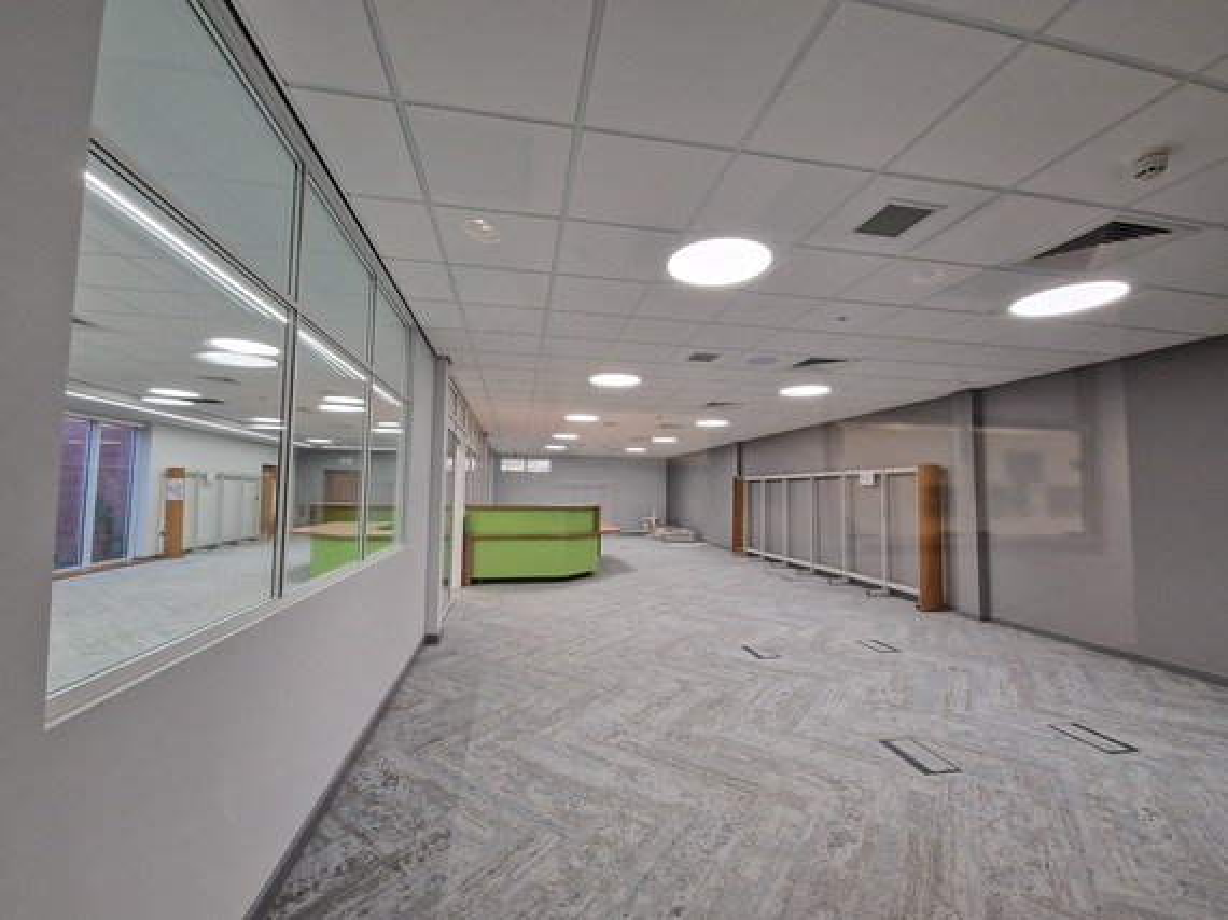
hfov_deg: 106.2
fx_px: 461
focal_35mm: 13
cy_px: 460
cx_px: 614
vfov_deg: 89.9
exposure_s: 1/50
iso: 320
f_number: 2.2
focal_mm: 2.2
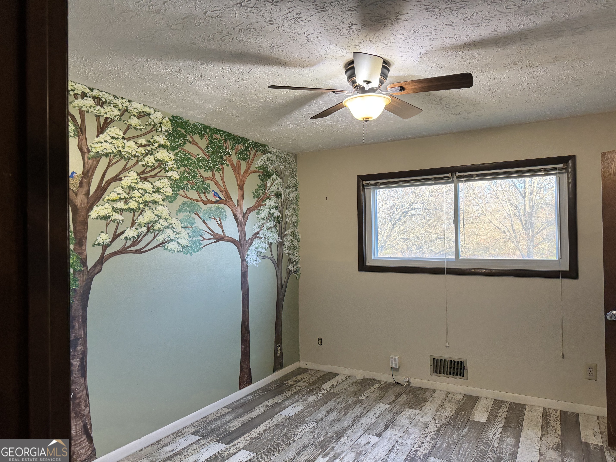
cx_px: 308
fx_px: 427
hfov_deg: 71.6
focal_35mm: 24
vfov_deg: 56.8
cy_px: 231
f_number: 1.78
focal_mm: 6.76
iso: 125
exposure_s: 1/60
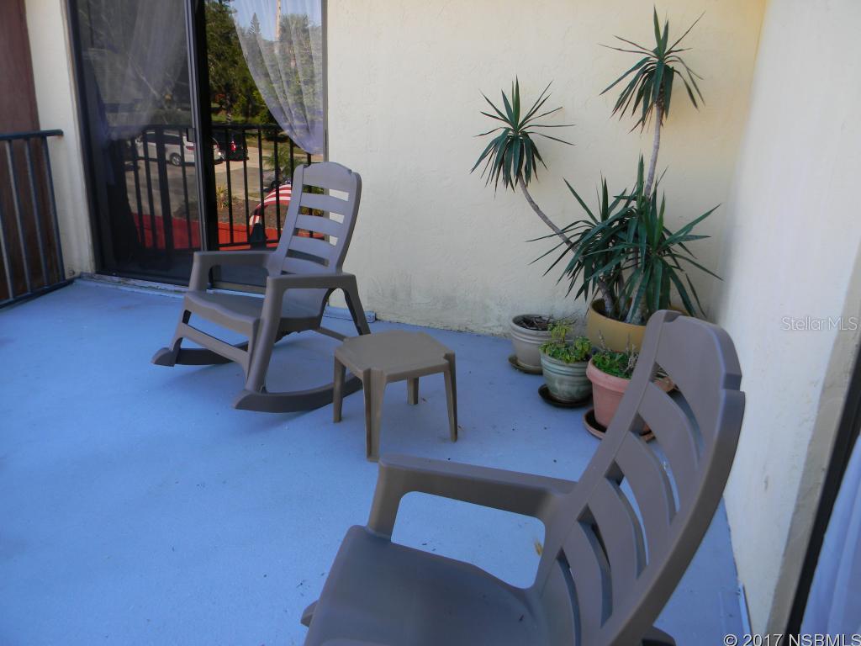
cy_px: 323
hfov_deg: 63.4
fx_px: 696
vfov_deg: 49.7
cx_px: 430
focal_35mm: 28
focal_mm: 5
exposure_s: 1/127
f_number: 3.5
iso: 80
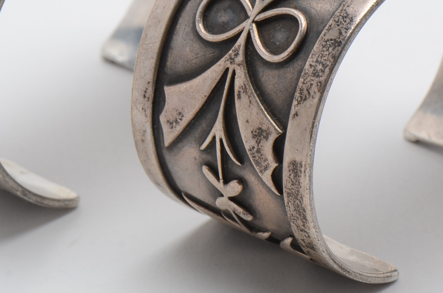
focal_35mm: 284
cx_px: 226
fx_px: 3488
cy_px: 47
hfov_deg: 7.3
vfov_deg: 4.8
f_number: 16
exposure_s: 1/125
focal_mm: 85
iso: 200
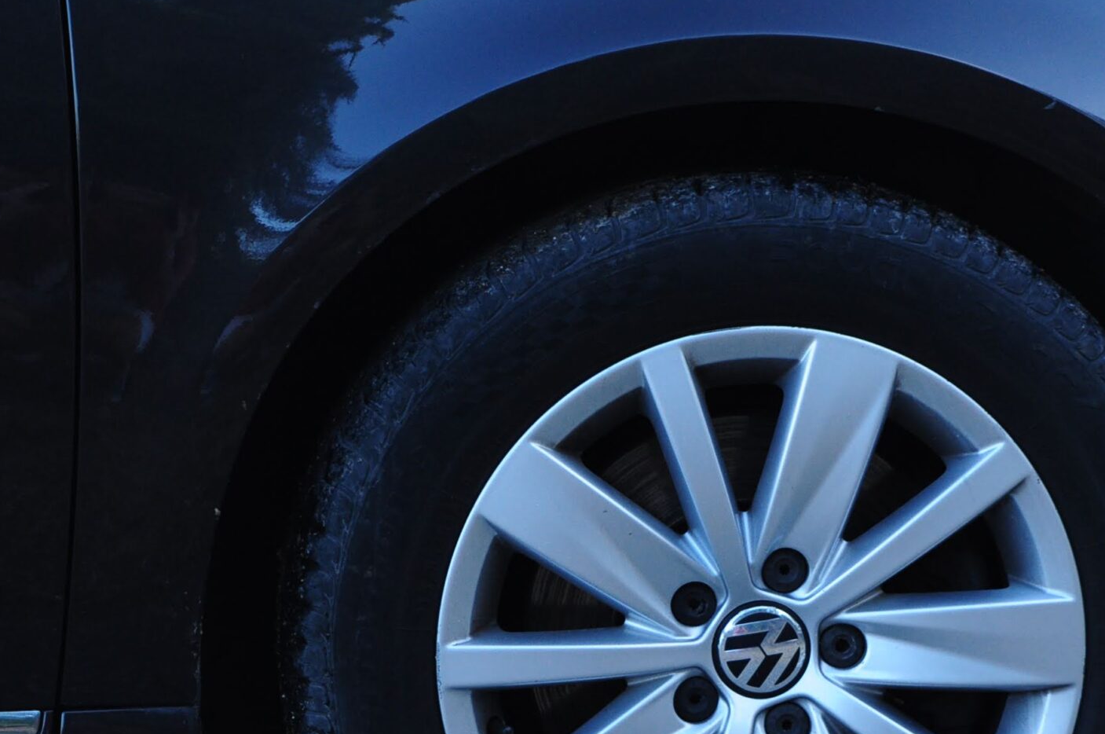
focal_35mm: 131
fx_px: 4015
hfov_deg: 15.6
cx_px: 767
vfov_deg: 10.4
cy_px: 563
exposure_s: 1/160
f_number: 5.6
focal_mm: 48
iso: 640
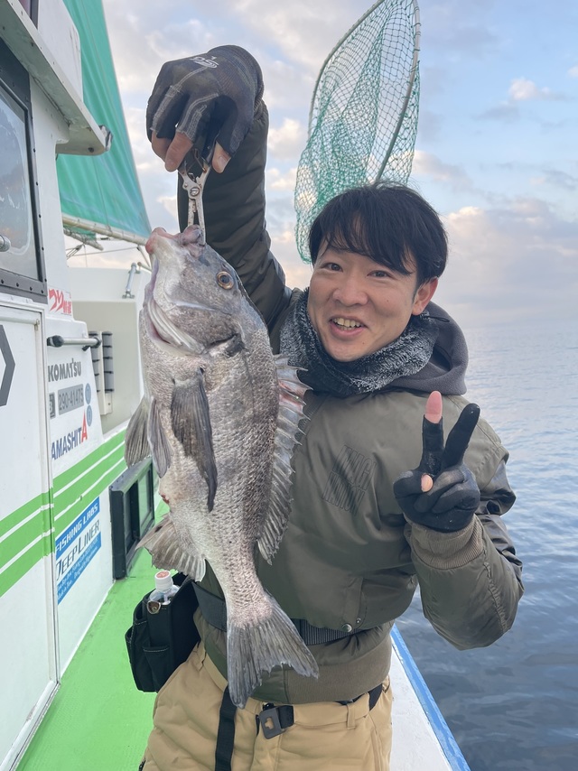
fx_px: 557
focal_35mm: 25
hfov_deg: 54.9
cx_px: 289
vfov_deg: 69.4
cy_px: 386
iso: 32
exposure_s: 1/163
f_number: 1.6
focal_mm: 5.1
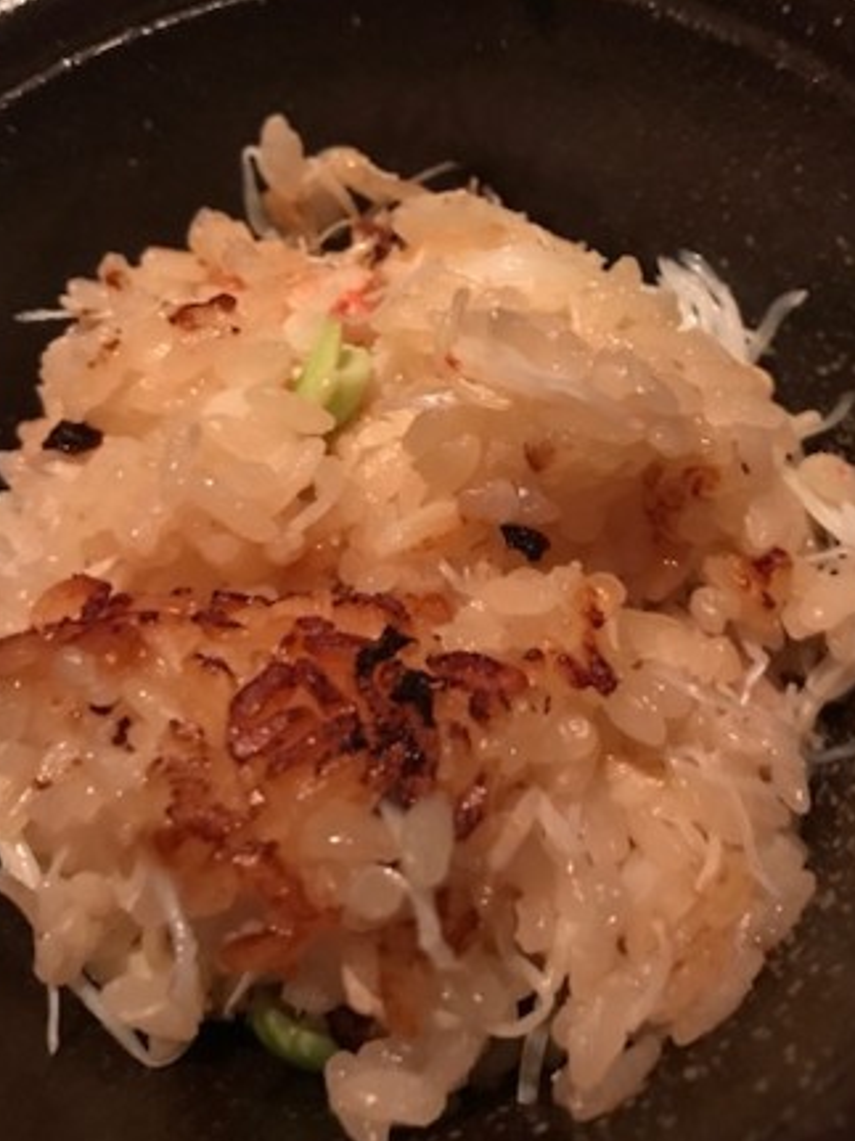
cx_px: 511
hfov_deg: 36.7
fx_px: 1285
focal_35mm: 39
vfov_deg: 47.3
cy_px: 410
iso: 80
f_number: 1.8
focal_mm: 3.99
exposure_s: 1/5
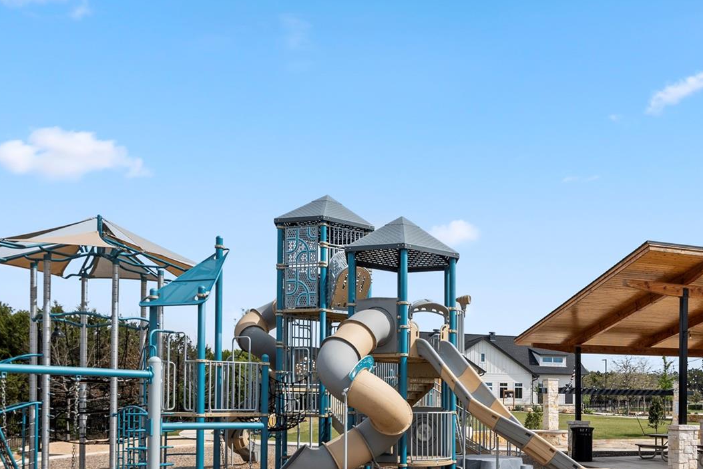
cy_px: 399
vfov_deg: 36.1
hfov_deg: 50.9
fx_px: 683
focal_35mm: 35
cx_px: 567
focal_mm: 18
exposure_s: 1/400
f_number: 8
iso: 250
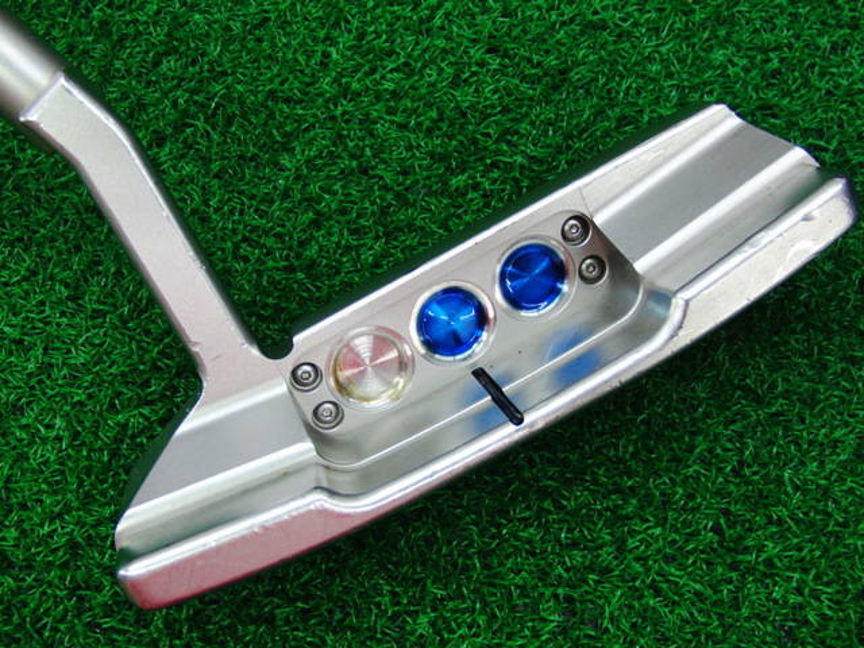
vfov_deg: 38.7
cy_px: 324
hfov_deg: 50.1
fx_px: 924
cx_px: 432
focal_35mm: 37
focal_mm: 6.42
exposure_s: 1/60
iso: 400
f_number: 3.6
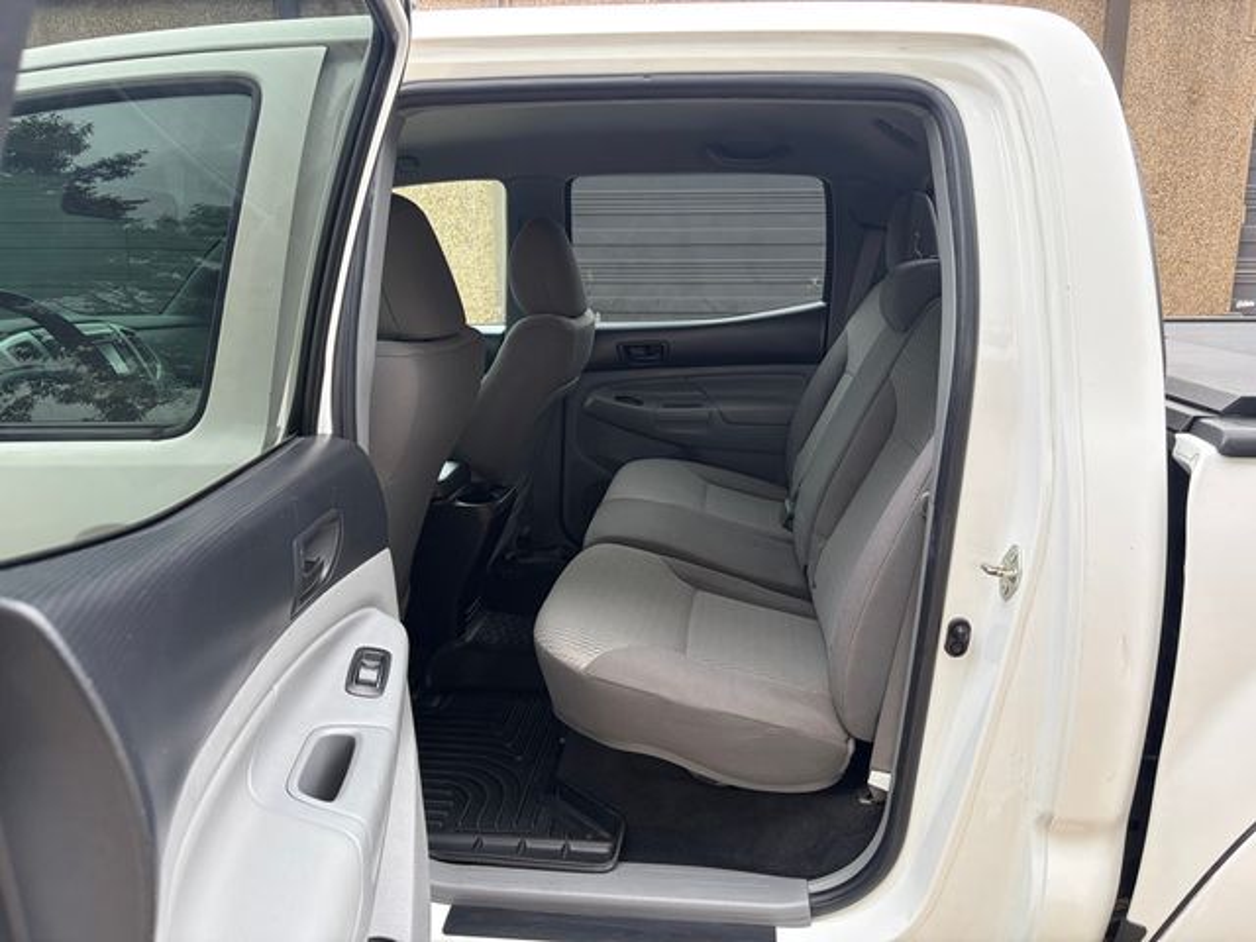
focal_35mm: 26
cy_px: 471
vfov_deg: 53.1
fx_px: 943
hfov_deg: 67.3
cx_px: 628
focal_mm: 5.96
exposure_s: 1/187
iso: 50
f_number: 1.6
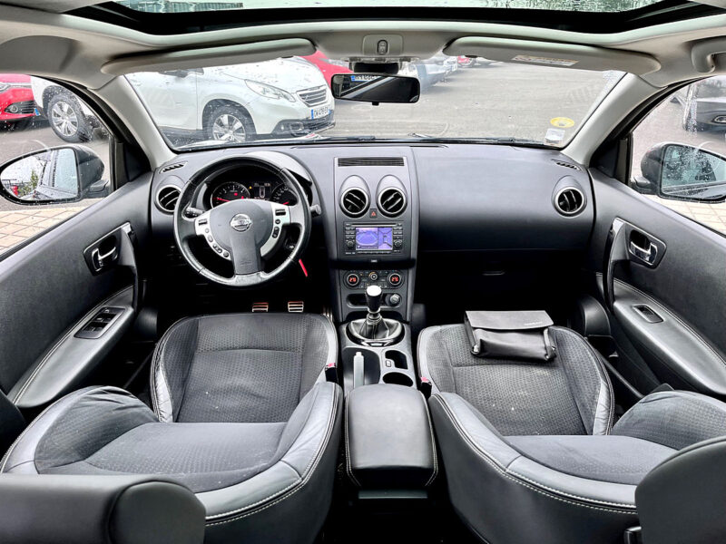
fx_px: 545
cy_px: 272
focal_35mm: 26
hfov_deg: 67.3
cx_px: 363
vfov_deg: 53.1
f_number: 1.6
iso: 40
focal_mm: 5.1
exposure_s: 1/169
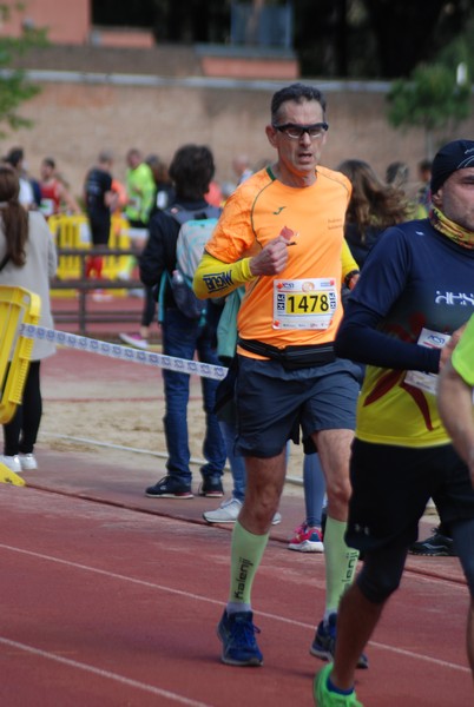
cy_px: 354
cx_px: 237
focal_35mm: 218
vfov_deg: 9.4
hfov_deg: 6.3
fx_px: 4281
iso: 200
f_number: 4.5
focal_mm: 145
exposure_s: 1/500
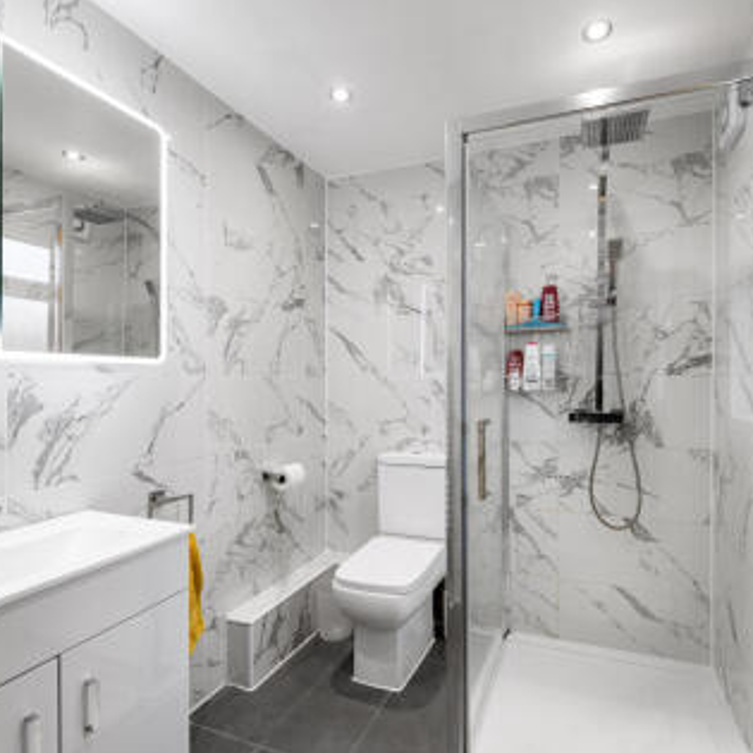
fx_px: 443
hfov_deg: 80.4
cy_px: 376
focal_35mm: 18
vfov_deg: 80.7
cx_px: 421
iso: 100
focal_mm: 14
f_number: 8
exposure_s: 1/10
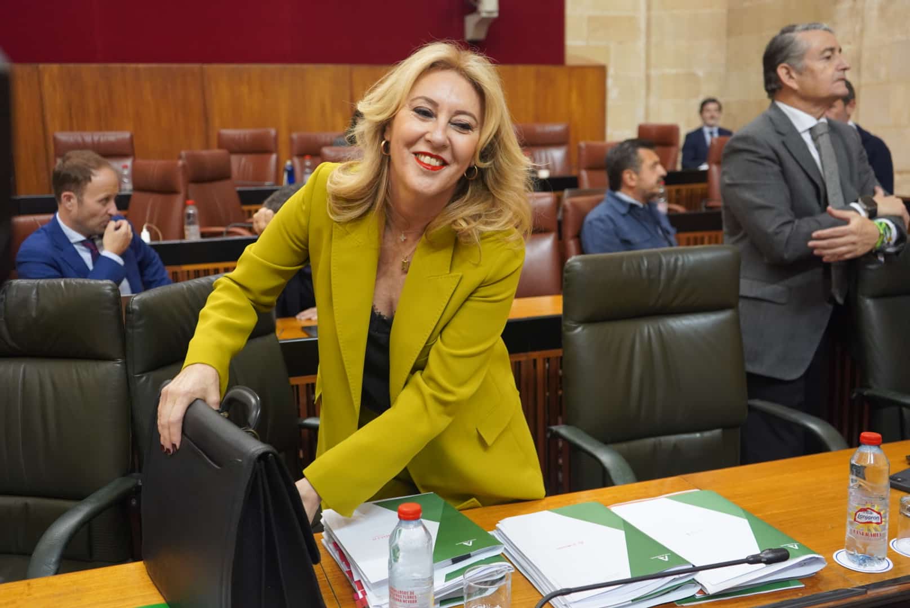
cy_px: 304
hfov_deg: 54.4
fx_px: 885
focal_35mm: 35
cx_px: 455
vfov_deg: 37.9
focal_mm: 35
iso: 4000
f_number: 4
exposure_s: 1/160
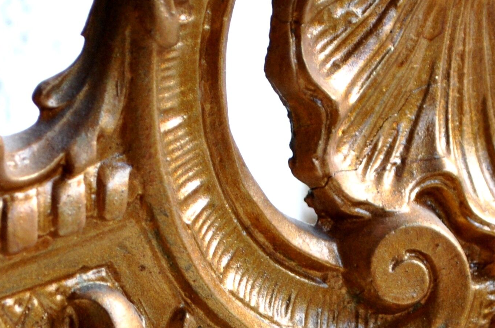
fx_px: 3406
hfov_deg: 8.3
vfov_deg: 5.5
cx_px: 220
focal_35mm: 248
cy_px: 379
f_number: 5.6
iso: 500
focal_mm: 52
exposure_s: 1/60
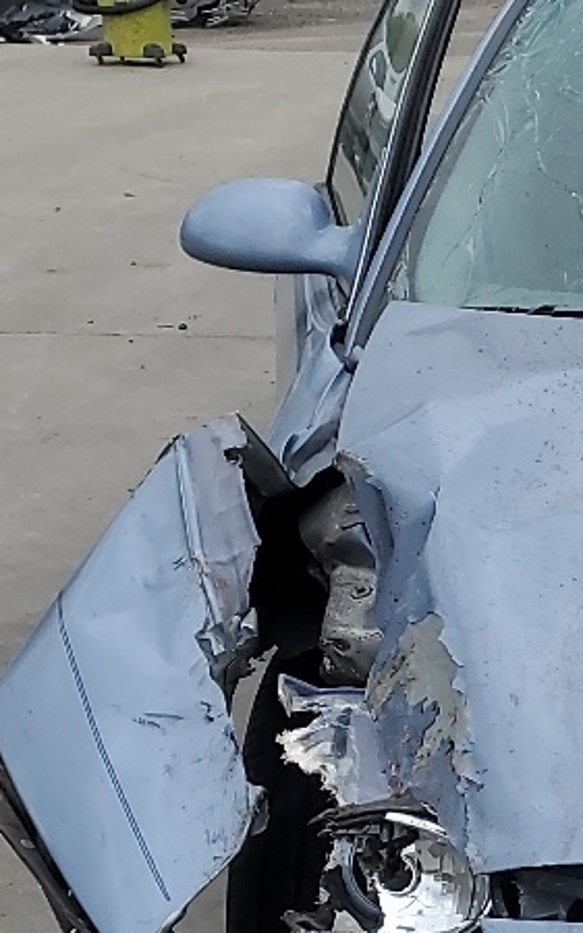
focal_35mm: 98
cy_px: 713
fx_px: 2493
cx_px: 1025
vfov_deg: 21.0
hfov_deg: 12.3
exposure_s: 1/2500
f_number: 1.5
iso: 50
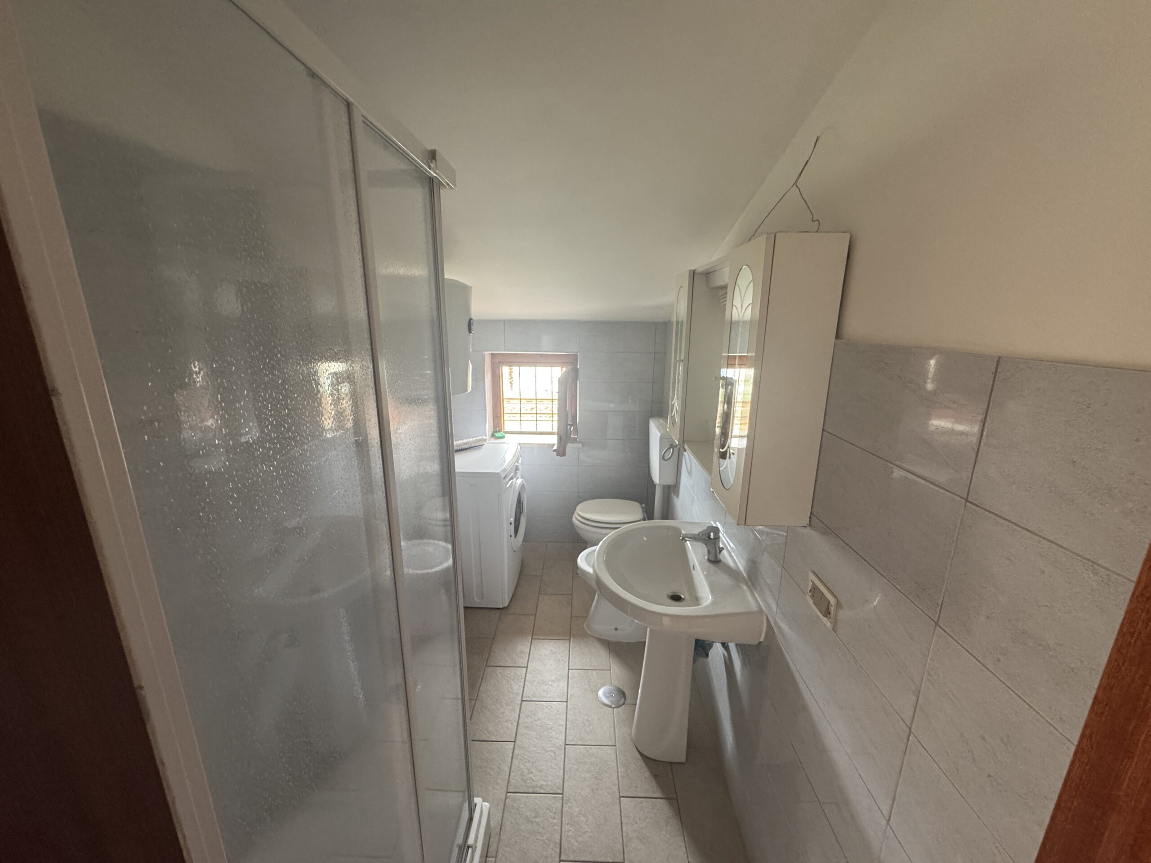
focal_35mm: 14
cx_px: 576
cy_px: 432
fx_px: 466
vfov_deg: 85.7
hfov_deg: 102.1
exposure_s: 1/87
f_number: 2.2
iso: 320
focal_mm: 2.22
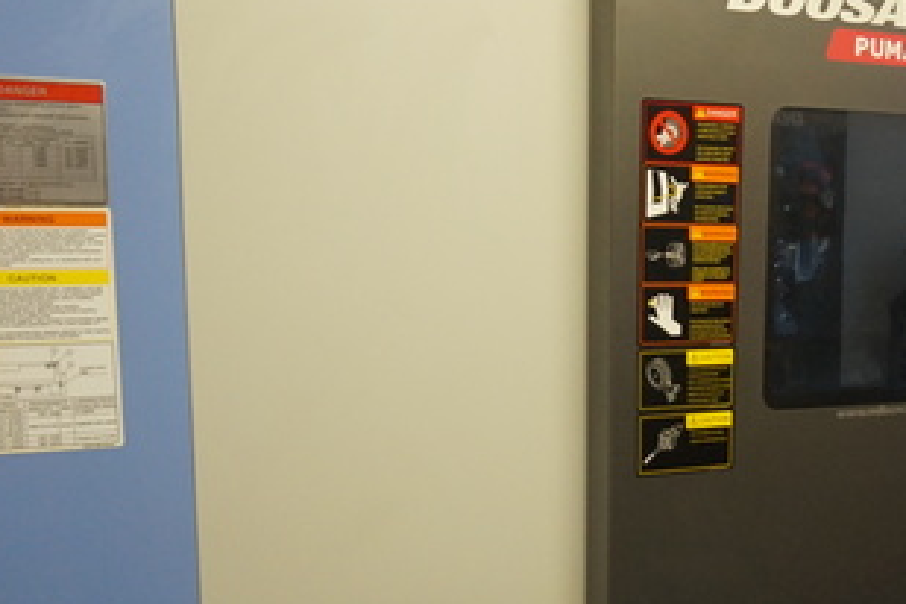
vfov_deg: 23.9
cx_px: 733
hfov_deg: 34.5
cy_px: 454
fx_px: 1409
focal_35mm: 56
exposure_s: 1/160
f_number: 4
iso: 1250
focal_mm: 16
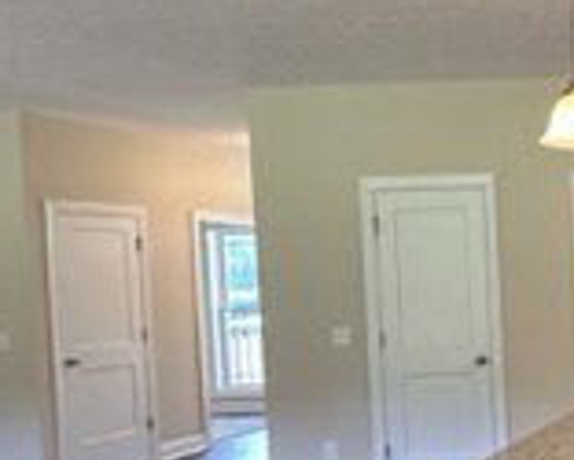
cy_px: 309
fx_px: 952
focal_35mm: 56
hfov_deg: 25.8
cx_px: 839
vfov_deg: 27.0
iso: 320
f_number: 2.2
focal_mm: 2.22
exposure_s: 1/120
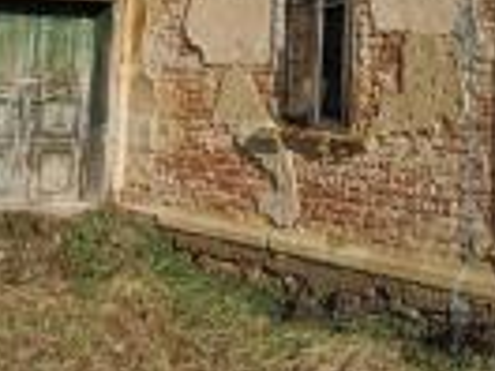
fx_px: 1173
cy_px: -64
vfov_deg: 17.2
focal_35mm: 82
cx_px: 360
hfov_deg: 23.6
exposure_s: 1/4854
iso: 50
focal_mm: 5.56
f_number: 1.6
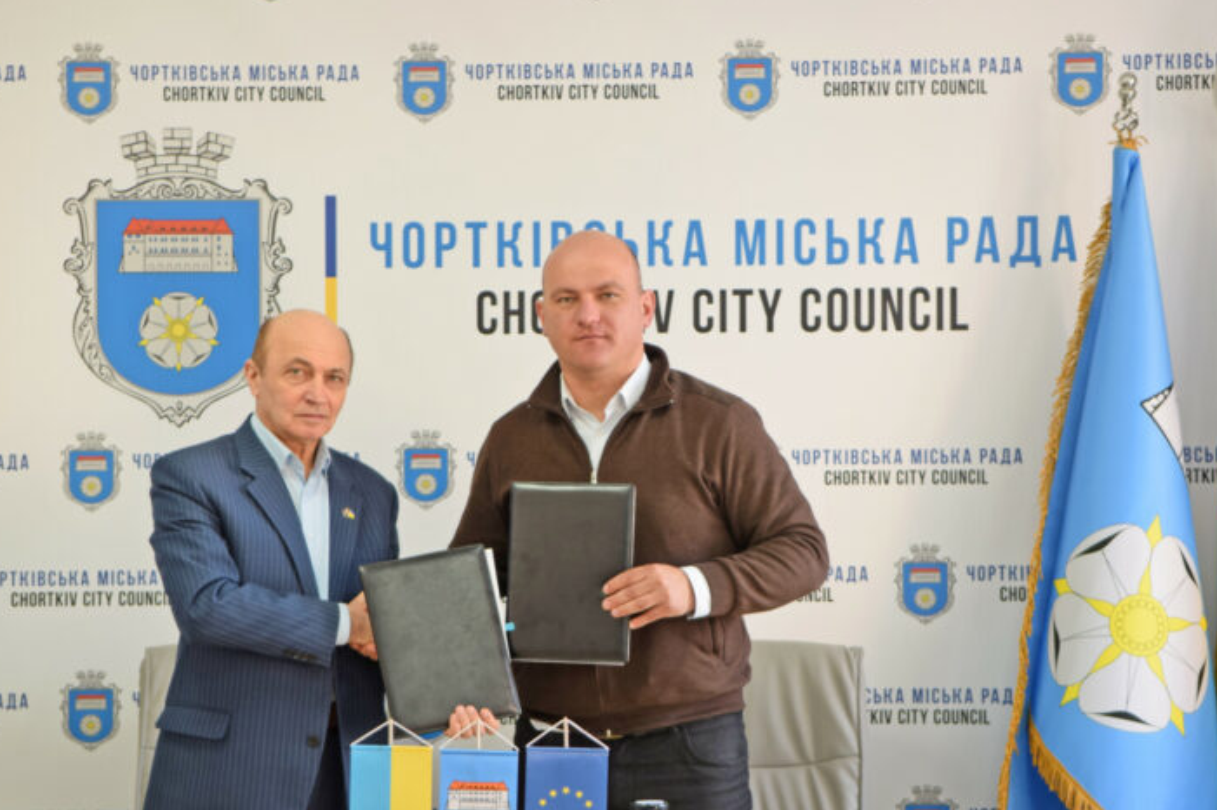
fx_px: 3059
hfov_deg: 22.5
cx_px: 572
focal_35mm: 91
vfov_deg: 15.1
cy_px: 436
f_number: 4
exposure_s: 1/60
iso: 500
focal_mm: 55
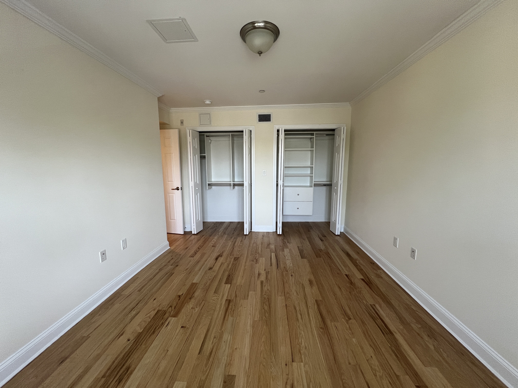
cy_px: 194
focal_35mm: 13
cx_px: 259
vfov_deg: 89.9
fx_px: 195
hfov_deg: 106.2
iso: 160
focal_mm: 1.57
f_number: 1.8
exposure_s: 1/120
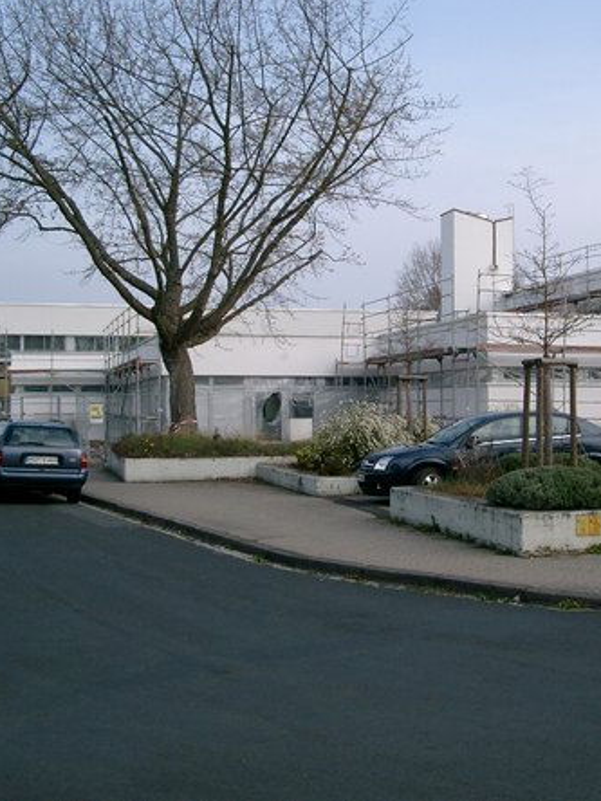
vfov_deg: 38.2
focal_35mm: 50
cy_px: 397
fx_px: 1157
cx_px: 421
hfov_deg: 28.8
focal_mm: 7.6
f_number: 5
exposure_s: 1/400
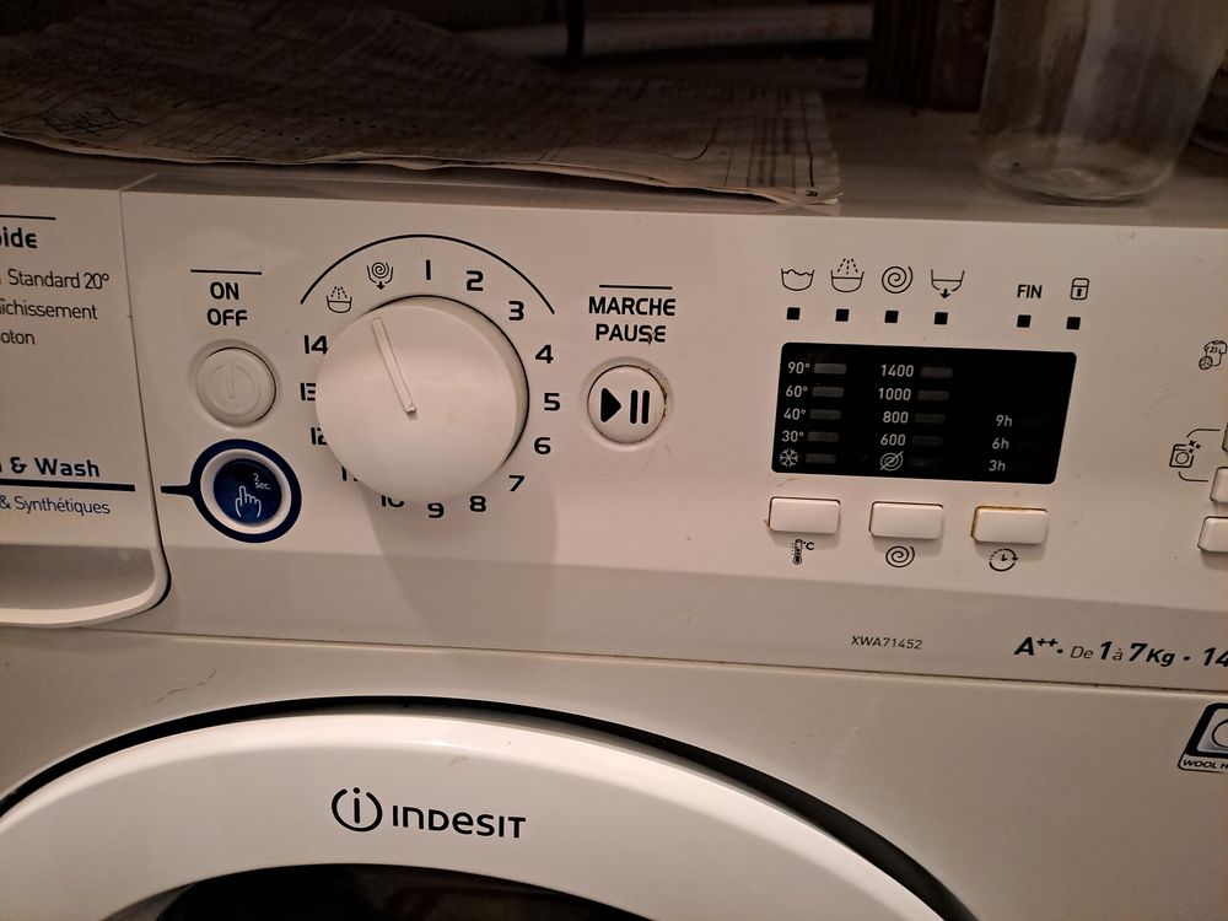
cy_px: 460
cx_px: 614
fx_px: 887
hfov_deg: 69.4
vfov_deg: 54.9
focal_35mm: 25
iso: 400
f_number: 1.8
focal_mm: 4.65
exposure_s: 1/25
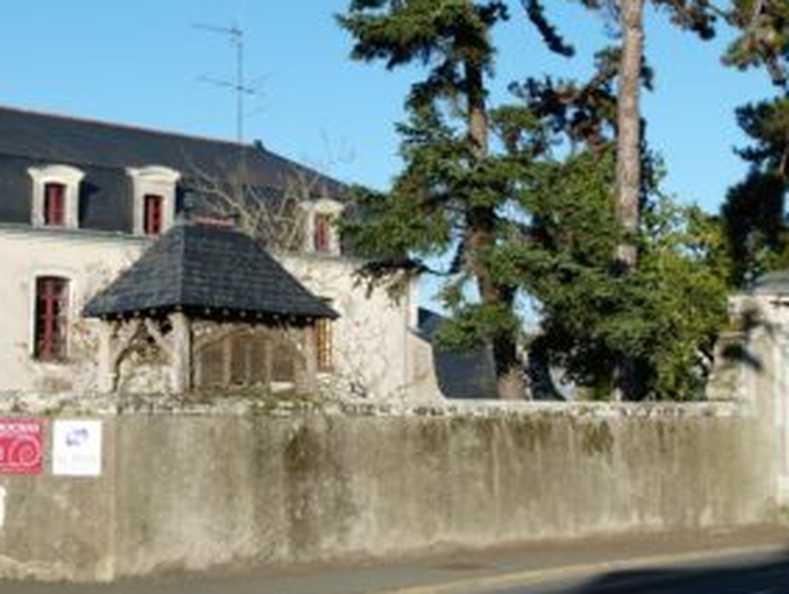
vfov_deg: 21.6
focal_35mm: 68
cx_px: 364
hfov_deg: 28.5
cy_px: 252
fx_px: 1552
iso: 100
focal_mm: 9
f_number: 4
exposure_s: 1/640
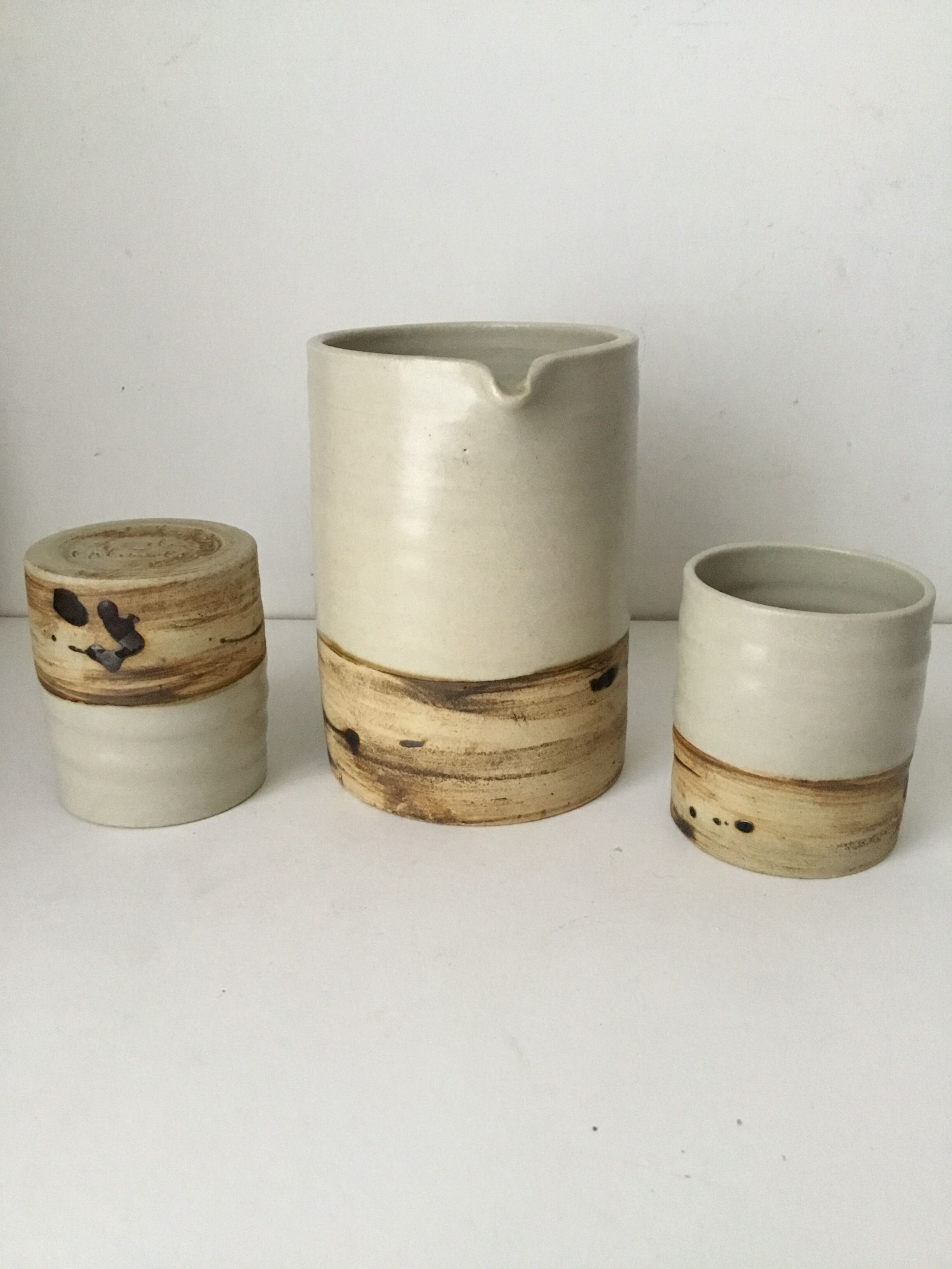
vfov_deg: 58.4
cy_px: 634
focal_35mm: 31
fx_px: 1137
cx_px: 476
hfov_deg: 45.4
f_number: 2.4
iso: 250
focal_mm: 3.3
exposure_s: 1/25
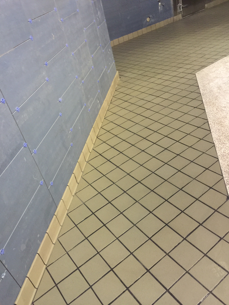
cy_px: 152
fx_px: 256
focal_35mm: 29
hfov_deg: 48.2
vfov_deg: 61.7
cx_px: 114
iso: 80
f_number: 2.2
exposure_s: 1/4
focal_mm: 4.15
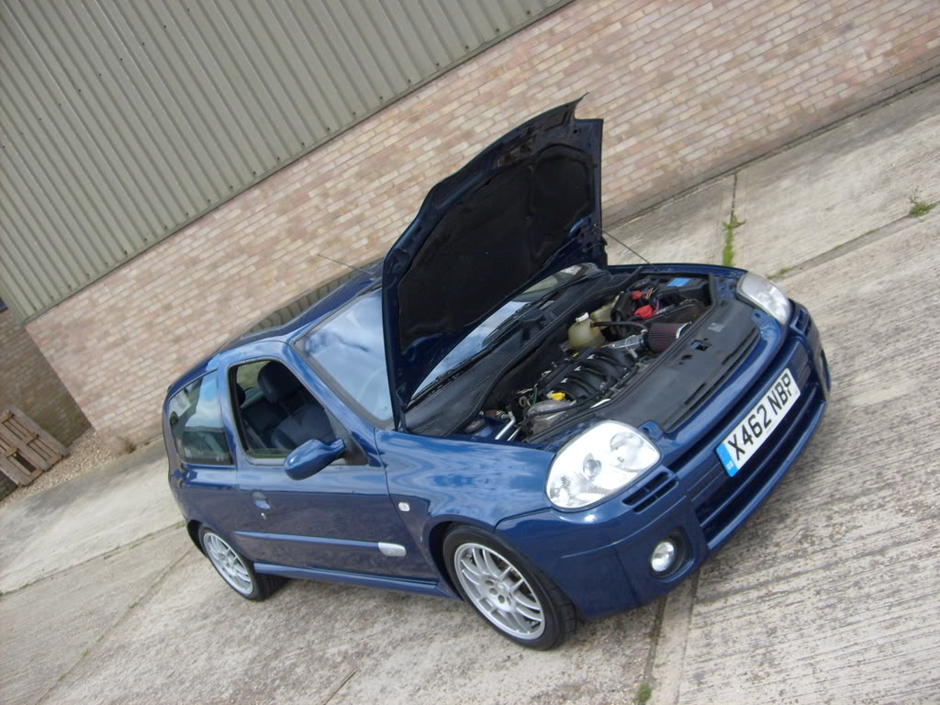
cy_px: 352
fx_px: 950
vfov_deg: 40.7
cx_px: 470
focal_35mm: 35
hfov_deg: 52.6
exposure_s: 1/125
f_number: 7.1
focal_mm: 5.8
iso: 80
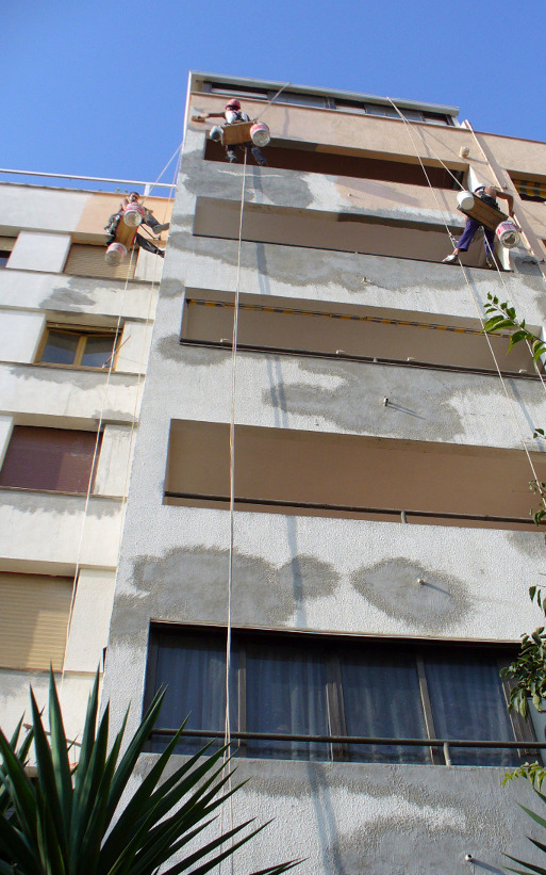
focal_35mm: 43
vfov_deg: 46.2
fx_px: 1024
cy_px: 443
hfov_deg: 29.7
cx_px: 351
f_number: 5.6
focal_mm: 6.1
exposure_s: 1/250
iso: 80
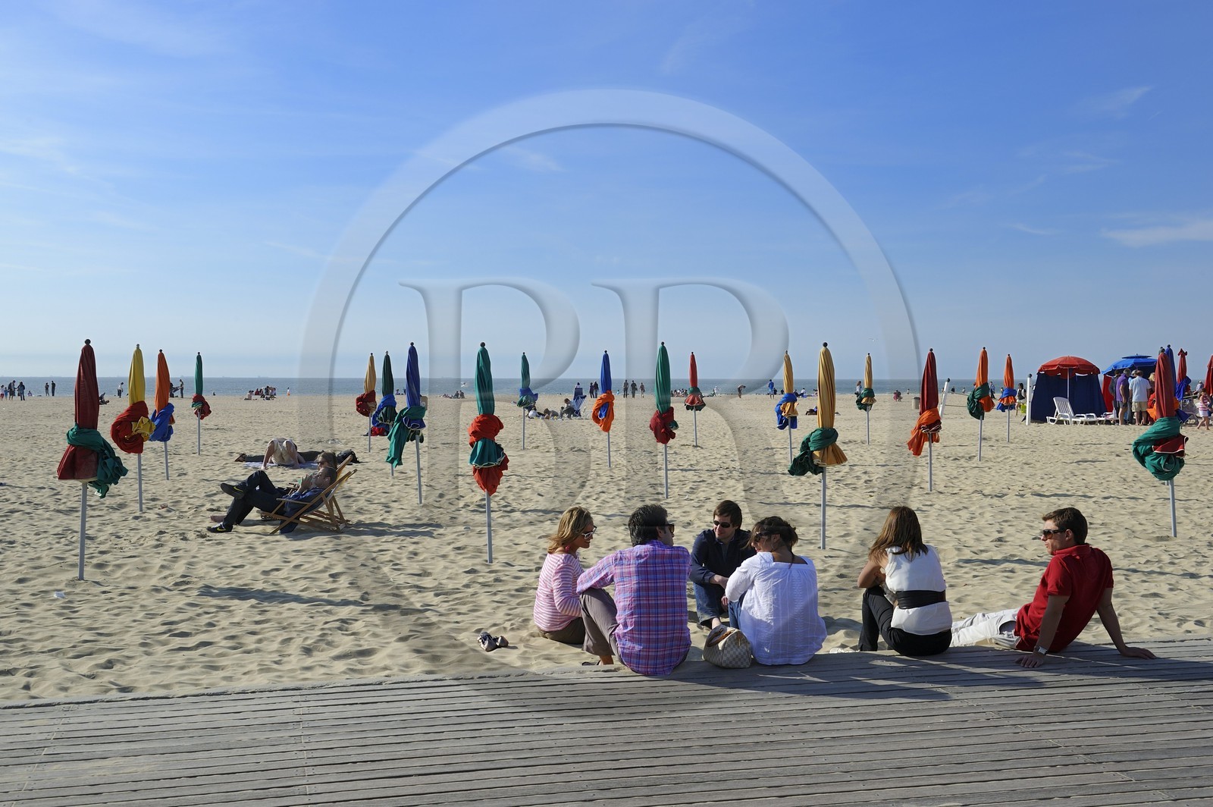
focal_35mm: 38
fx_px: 1279
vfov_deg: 35.0
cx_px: 606
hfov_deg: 50.7
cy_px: 404
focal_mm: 38
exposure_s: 1/250
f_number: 11
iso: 200
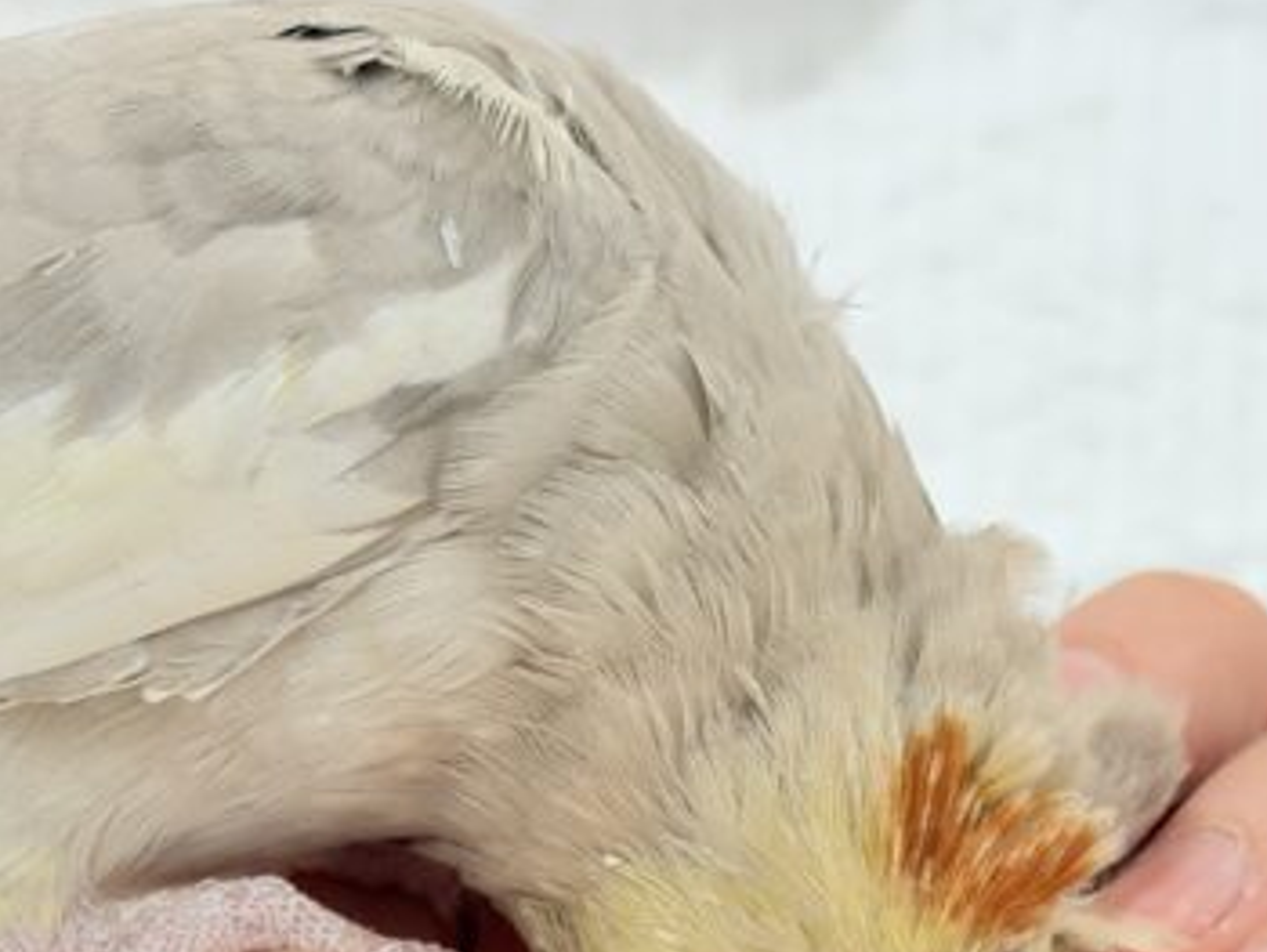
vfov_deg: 15.4
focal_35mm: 95
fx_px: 3480
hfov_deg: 20.6
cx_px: 804
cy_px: 847
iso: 50
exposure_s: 1/100
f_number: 1.6
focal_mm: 5.96
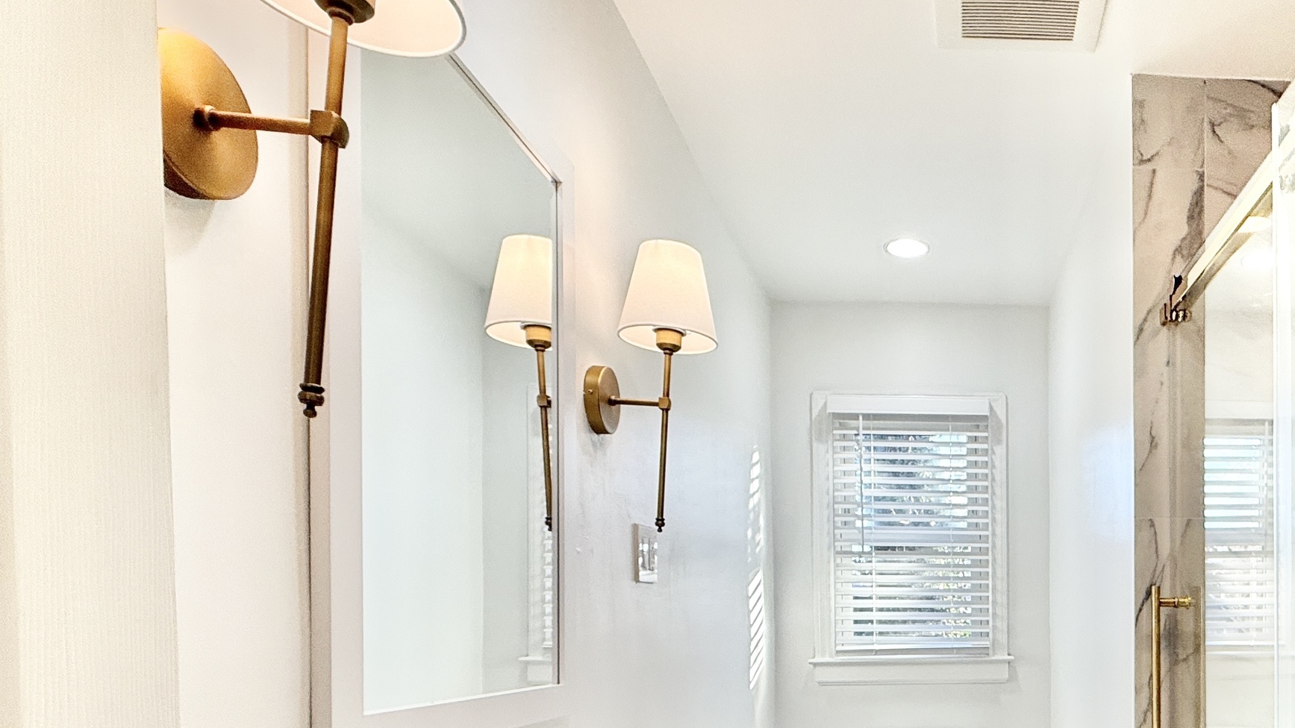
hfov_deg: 64.2
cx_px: 1022
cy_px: 636
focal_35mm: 27
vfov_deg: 40.1
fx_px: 927
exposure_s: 1/120
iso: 125
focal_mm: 2.22
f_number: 2.2
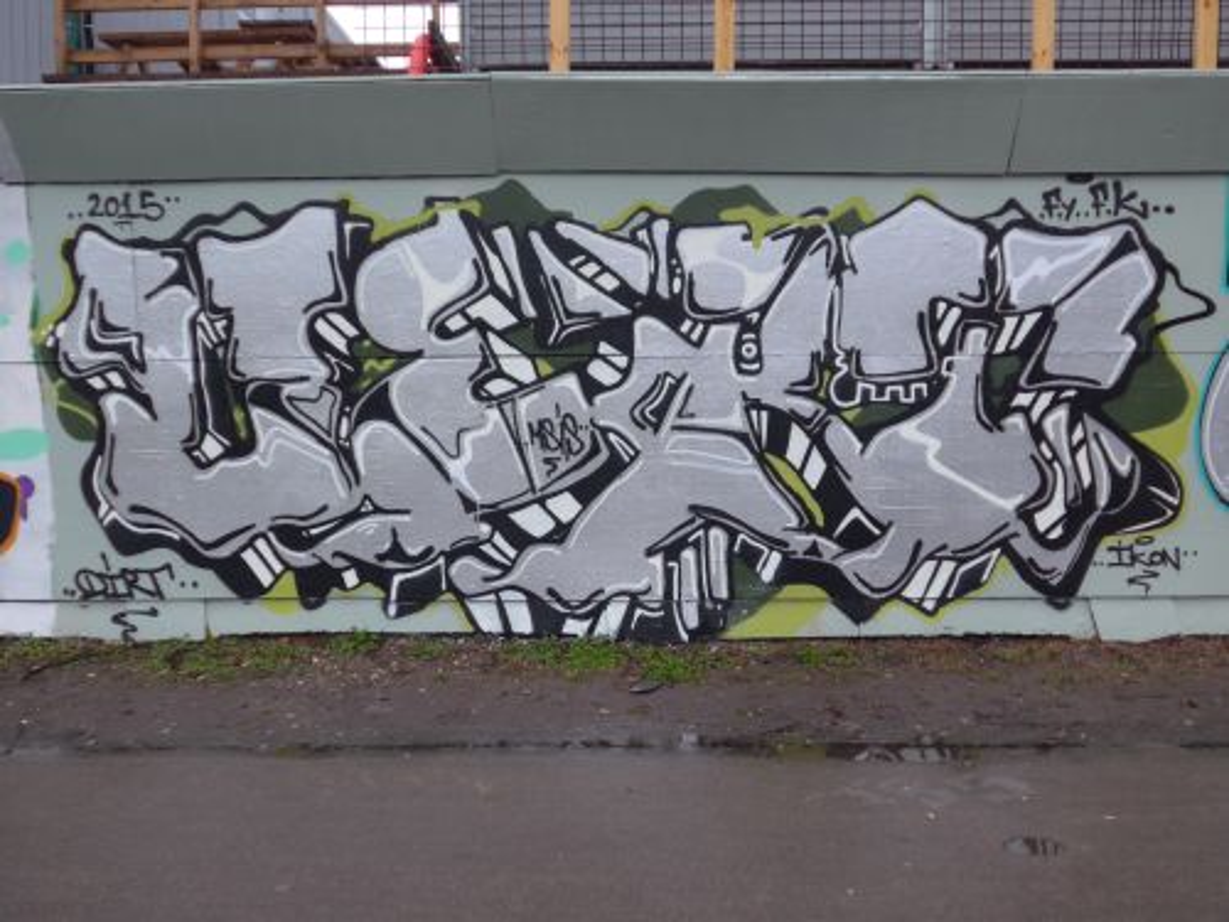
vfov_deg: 45.4
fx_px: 1101
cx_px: 614
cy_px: 461
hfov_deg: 58.4
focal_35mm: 31
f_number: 2.1
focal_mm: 6.5
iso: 80
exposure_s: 1/100
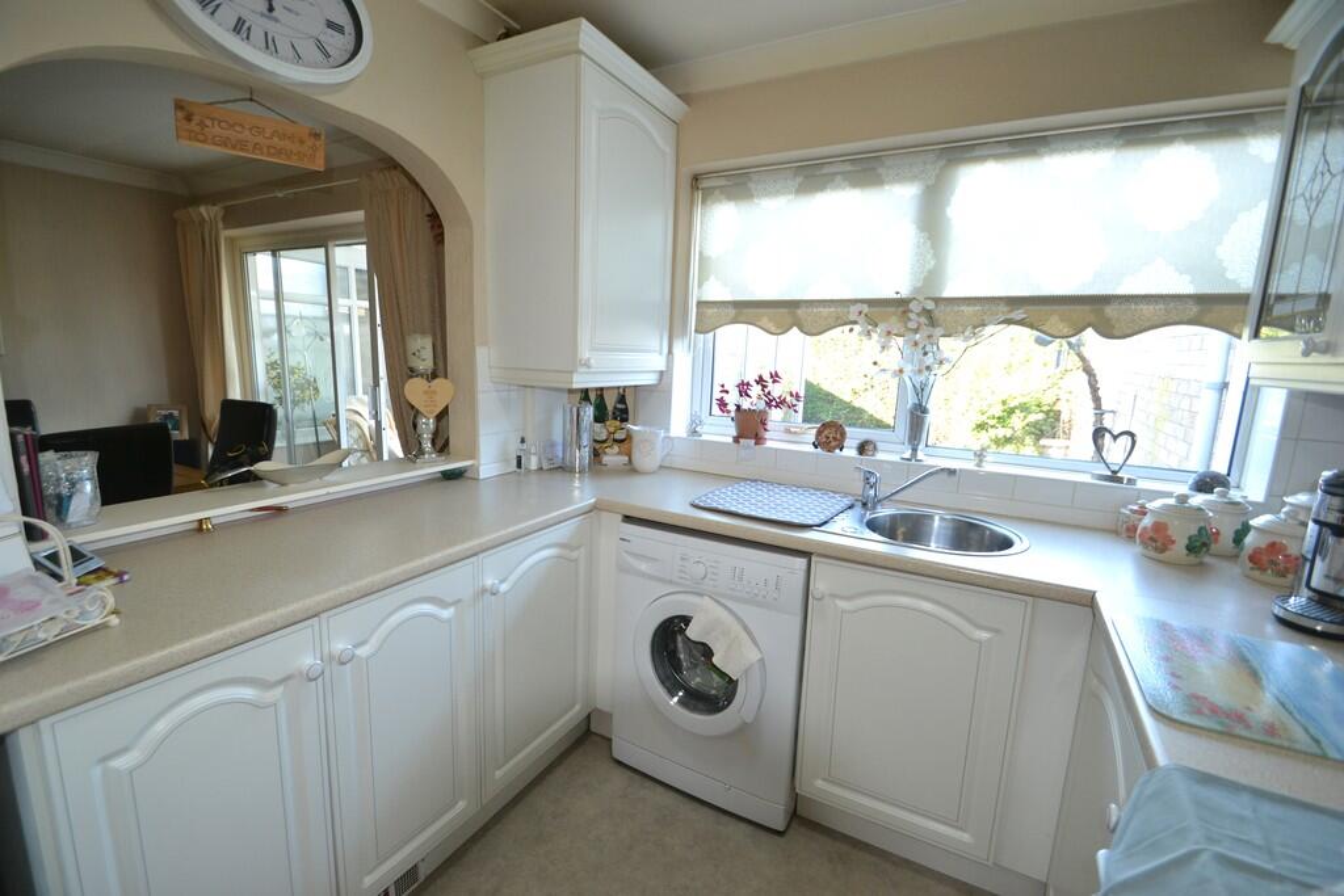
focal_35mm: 15
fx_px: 560
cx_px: 672
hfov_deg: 100.4
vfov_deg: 77.3
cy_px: 448
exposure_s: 1/60
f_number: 3.5
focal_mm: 10
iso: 560
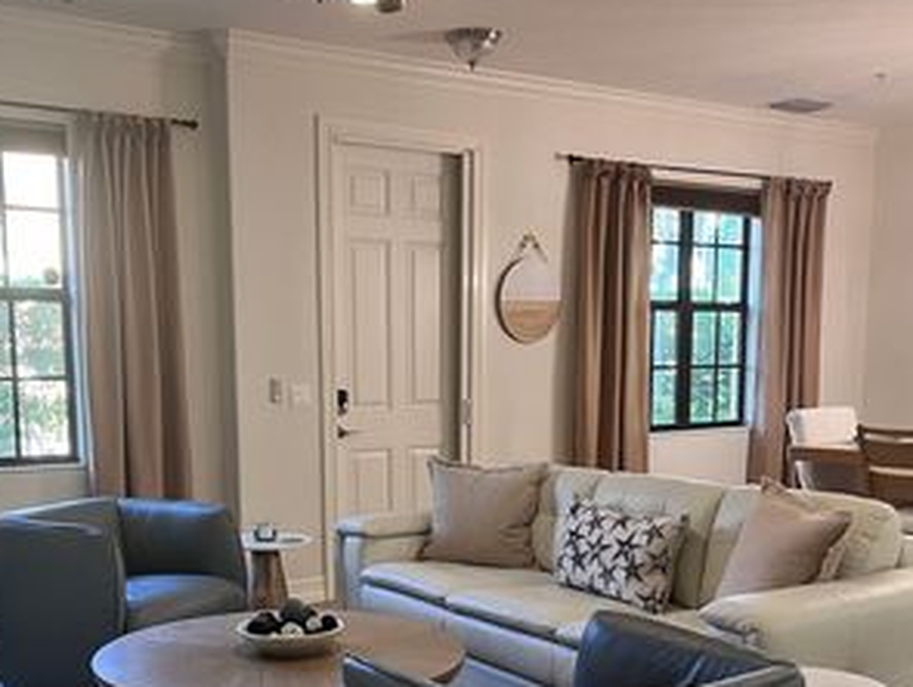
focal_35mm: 44
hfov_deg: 42.8
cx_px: 405
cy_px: 509
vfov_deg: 32.4
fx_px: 1162
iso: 160
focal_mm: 5.1
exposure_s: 1/60
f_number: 1.6
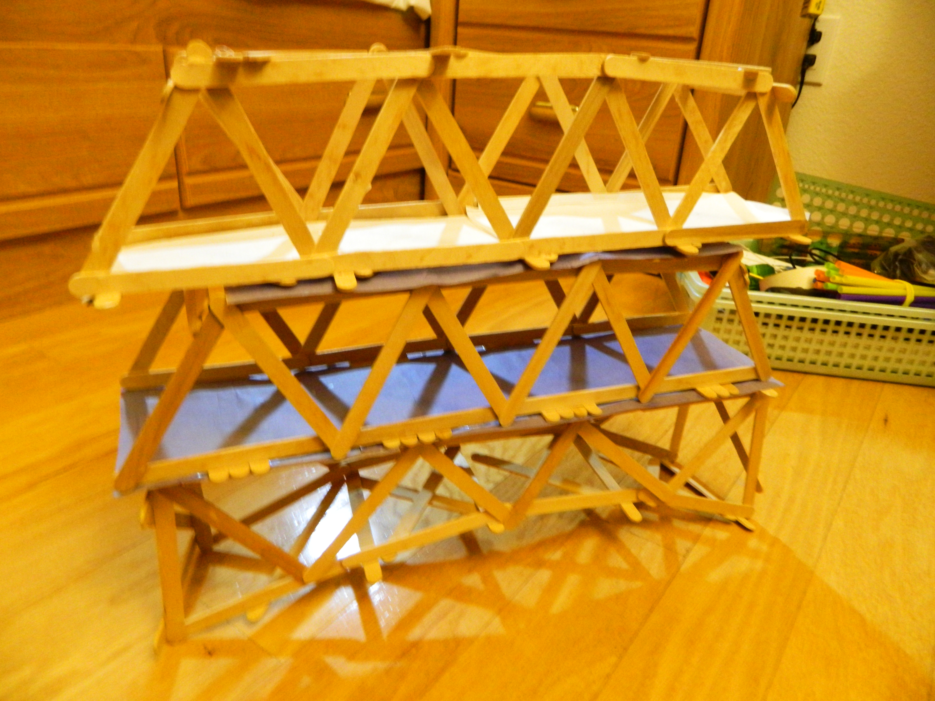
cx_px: 468
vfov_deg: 54.9
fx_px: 675
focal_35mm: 25
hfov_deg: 69.4
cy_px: 350
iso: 400
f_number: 3.1
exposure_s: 1/15
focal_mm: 4.5
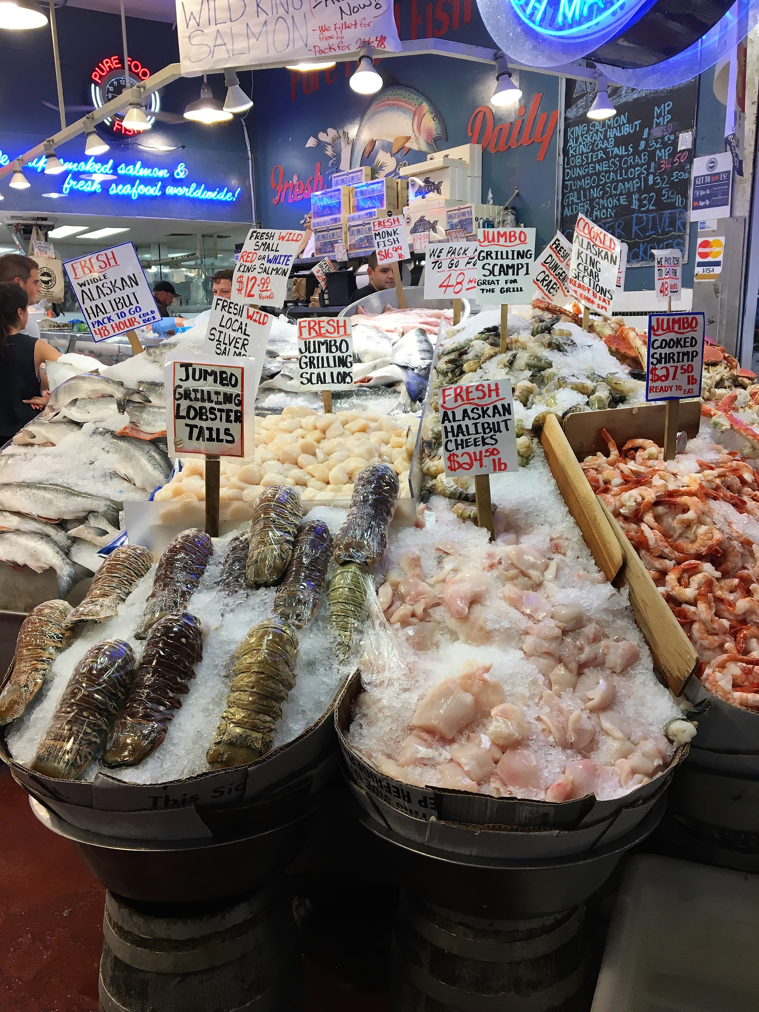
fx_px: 848
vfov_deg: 61.7
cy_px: 506
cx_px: 380
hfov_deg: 48.2
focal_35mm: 29
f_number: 2.2
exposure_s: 1/30
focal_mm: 4.15
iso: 25
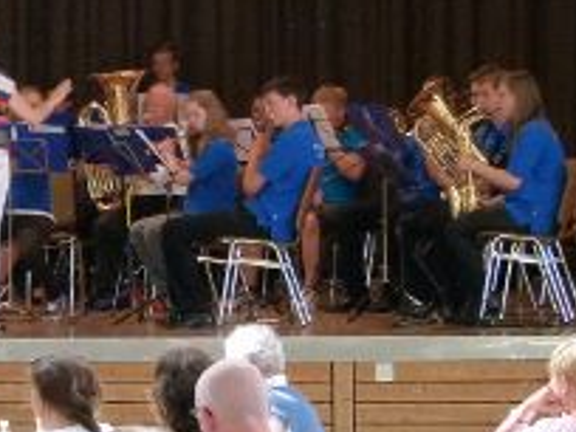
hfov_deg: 9.0
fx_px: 3594
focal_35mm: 216
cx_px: -217
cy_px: 347
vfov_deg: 6.9
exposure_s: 1/40
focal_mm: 12.3
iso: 400
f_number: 3.3
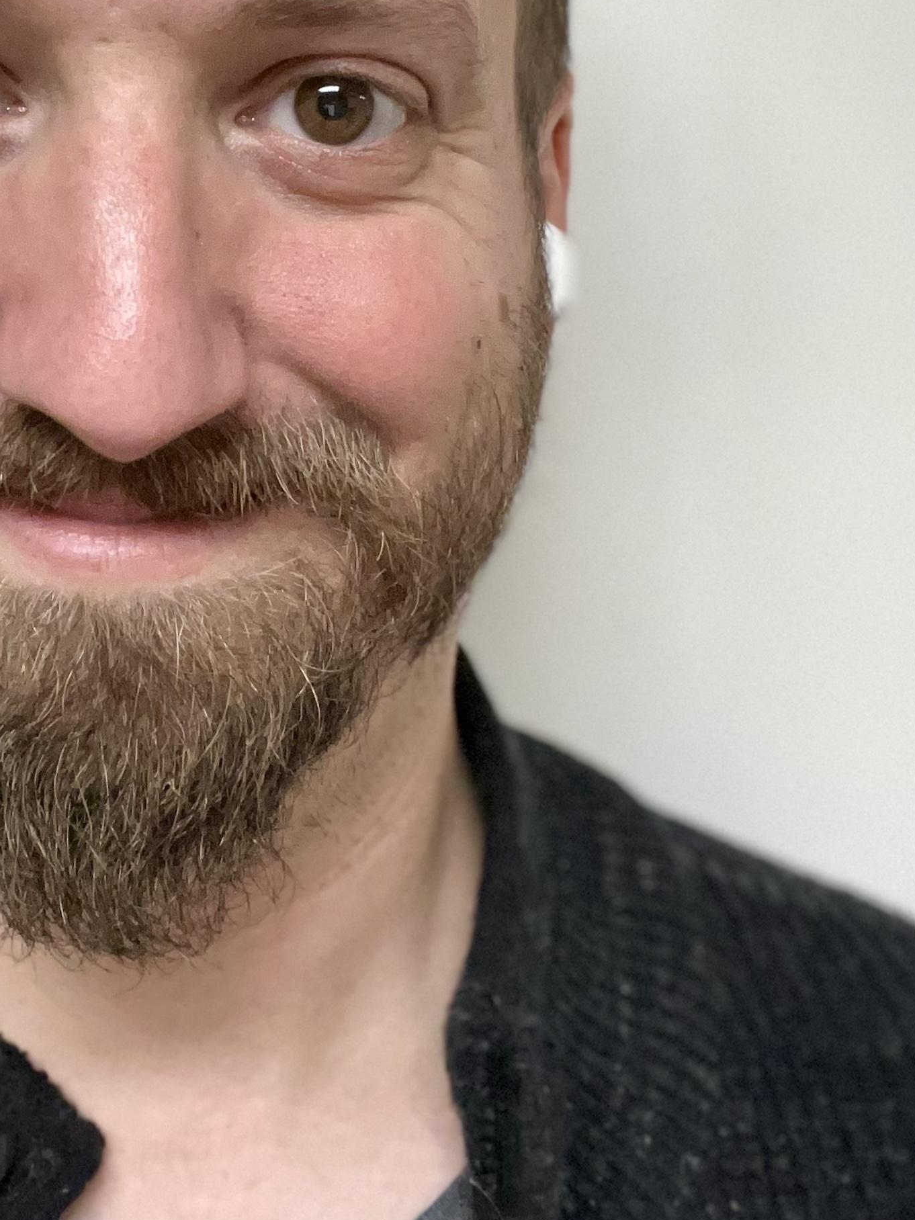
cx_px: 154
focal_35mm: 51
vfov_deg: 36.6
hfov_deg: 27.8
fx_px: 1797
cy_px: 299
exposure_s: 1/60
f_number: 2.2
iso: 400
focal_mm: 2.71
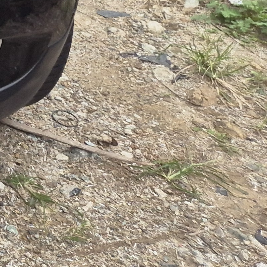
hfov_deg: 13.1
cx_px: -360
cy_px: -204
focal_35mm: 102
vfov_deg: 15.0
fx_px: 890
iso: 25
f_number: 1.8
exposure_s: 1/382
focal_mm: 5.4
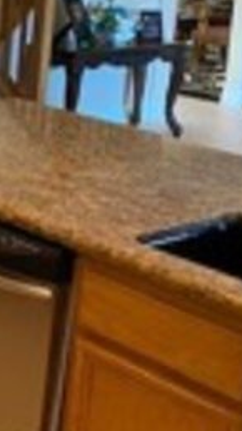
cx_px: -259
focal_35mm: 82
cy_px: 58
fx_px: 936
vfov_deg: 25.3
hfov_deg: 12.7
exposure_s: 1/60
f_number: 1.8
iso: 320
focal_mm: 4.25
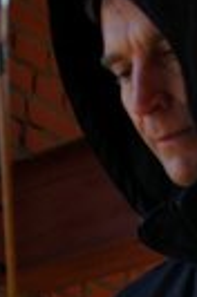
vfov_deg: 9.3
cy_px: 594
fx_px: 1716
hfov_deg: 6.6
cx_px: 162
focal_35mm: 208
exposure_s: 1/125
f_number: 5.6
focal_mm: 24
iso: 200
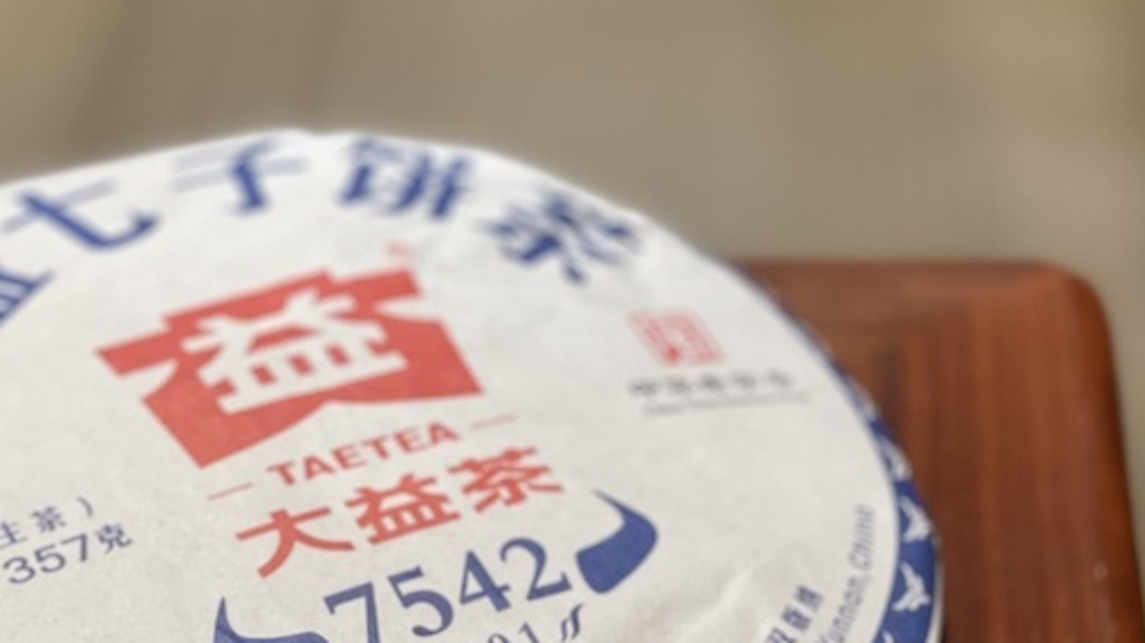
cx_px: 426
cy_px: 469
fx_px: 3338
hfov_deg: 19.4
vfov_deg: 11.0
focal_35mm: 110
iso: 160
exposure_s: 1/100
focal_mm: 7.5
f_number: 2.2
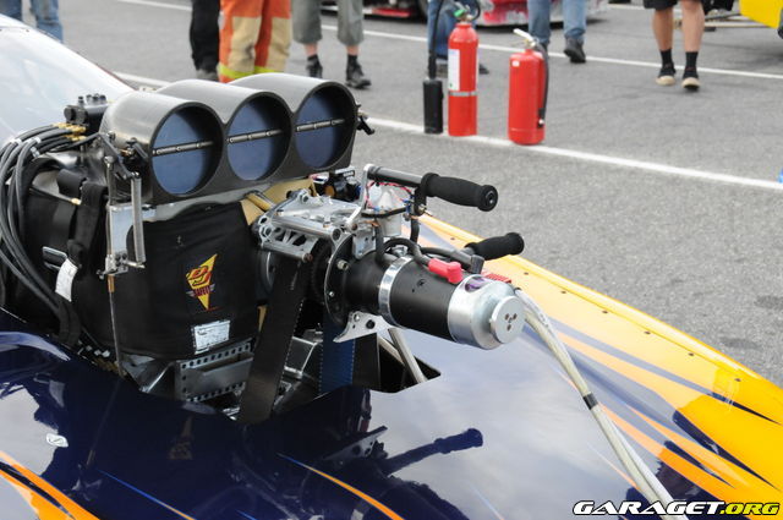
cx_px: 392
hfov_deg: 27.0
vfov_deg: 18.1
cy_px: 260
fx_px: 1629
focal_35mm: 75
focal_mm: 50
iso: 1600
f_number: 9
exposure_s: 1/320
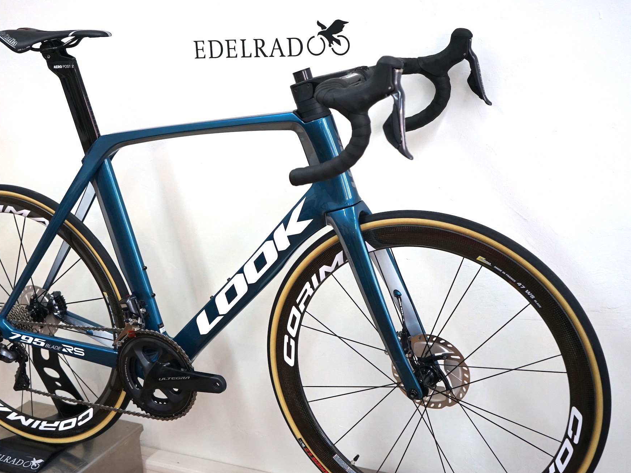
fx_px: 820
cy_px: 236
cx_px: 275
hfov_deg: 42.0
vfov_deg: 32.2
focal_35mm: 45
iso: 1600
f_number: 4.5
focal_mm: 41
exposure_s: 1/160
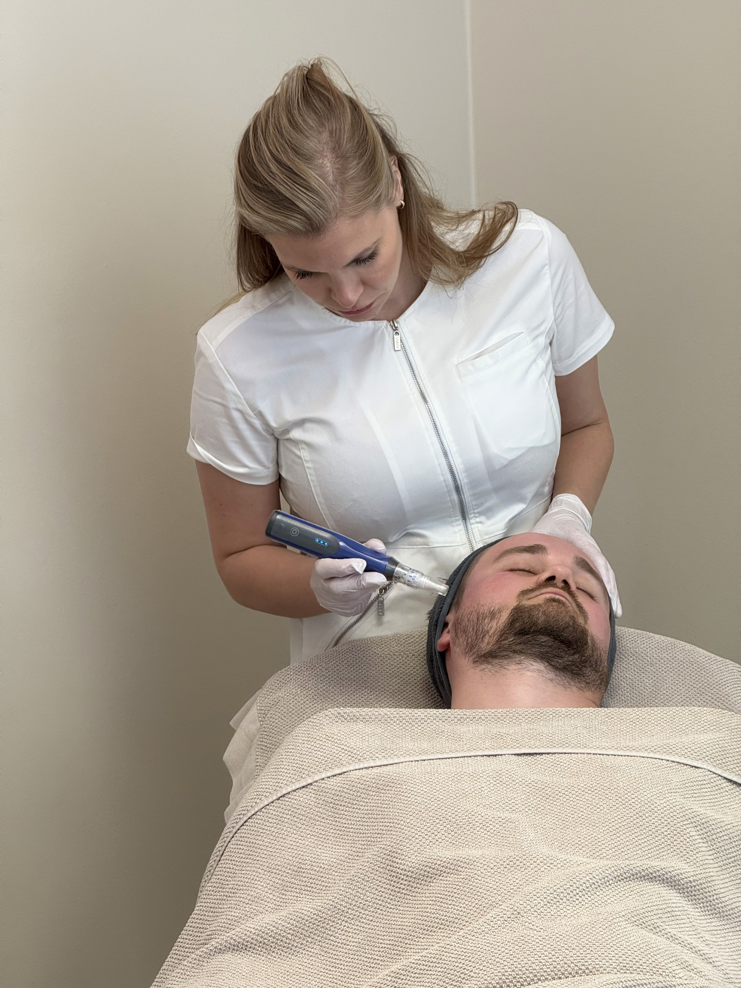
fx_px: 3425
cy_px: 494
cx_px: 370
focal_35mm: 120
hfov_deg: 12.3
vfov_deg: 16.4
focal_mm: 15.66
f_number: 2.8
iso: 160
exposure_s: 1/100
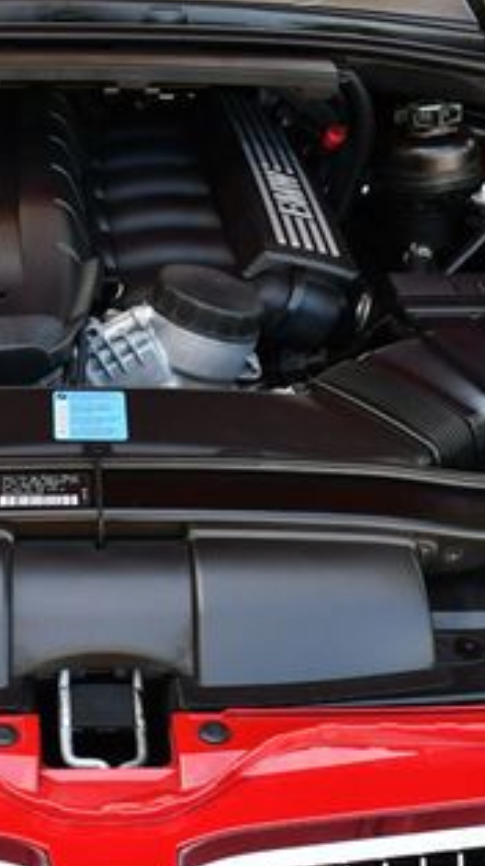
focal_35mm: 77
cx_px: 66
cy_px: 546
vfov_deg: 27.4
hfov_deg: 15.5
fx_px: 1765
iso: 400
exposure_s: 1/250
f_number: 5
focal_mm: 18
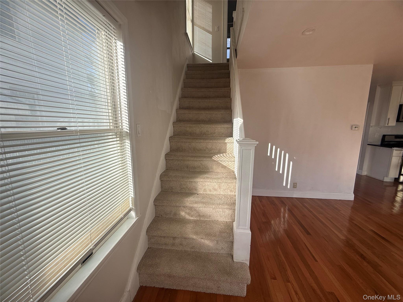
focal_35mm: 14
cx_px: 202
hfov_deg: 102.1
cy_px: 151
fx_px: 163
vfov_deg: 85.7
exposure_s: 1/284
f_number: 2.2
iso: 50
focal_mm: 2.22
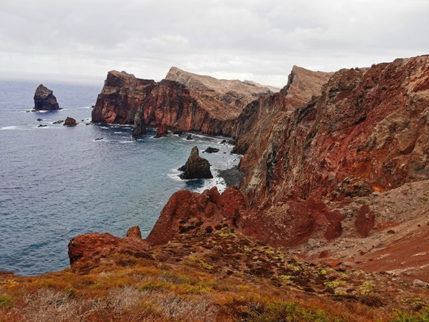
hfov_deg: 65.3
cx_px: 214
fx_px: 335
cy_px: 161
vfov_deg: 51.4
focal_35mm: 27
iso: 50
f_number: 1.6
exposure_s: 1/1548
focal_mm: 5.56
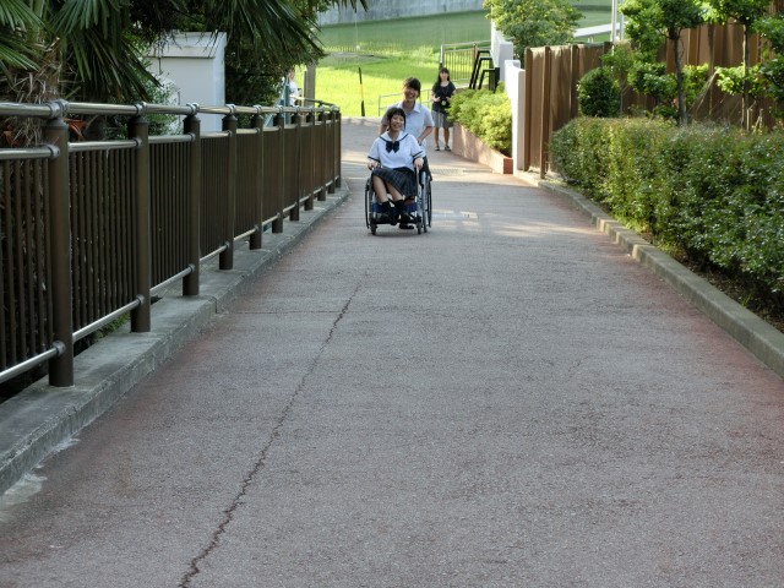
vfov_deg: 16.1
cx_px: 392
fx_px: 2084
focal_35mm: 92
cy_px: 294
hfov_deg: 21.3
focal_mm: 16.3
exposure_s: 1/125
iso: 100
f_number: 4.2
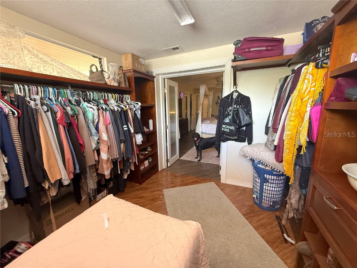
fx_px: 144
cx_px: 178
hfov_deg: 102.1
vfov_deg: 85.7
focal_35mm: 14
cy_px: 134
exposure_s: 1/70
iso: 400
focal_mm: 2.22
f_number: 2.2
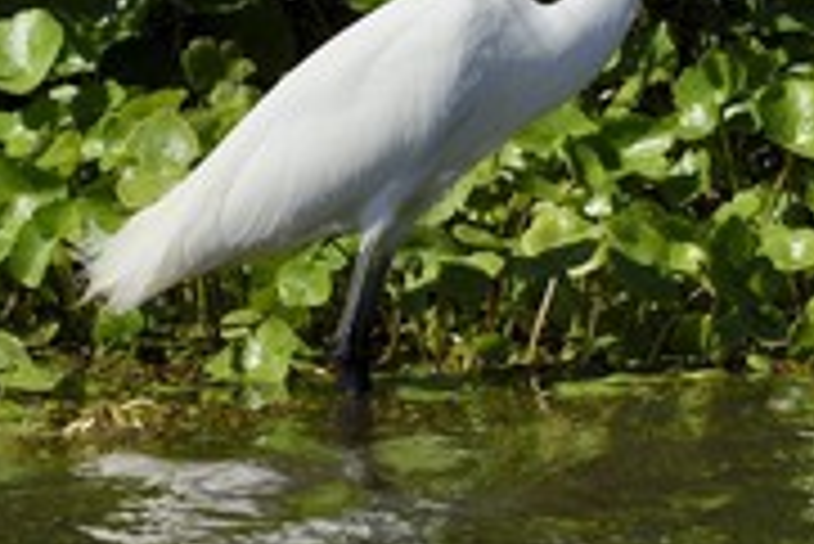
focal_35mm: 464
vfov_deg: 3.0
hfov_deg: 4.4
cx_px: 567
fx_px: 10500
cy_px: 31
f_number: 14
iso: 400
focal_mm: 200
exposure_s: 1/500
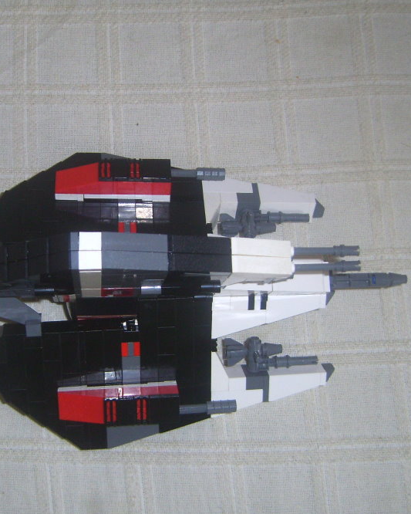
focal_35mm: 57
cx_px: 136
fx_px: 866
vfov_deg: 33.0
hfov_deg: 26.5
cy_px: 265
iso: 100
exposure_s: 1/30
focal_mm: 7.8
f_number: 2.8
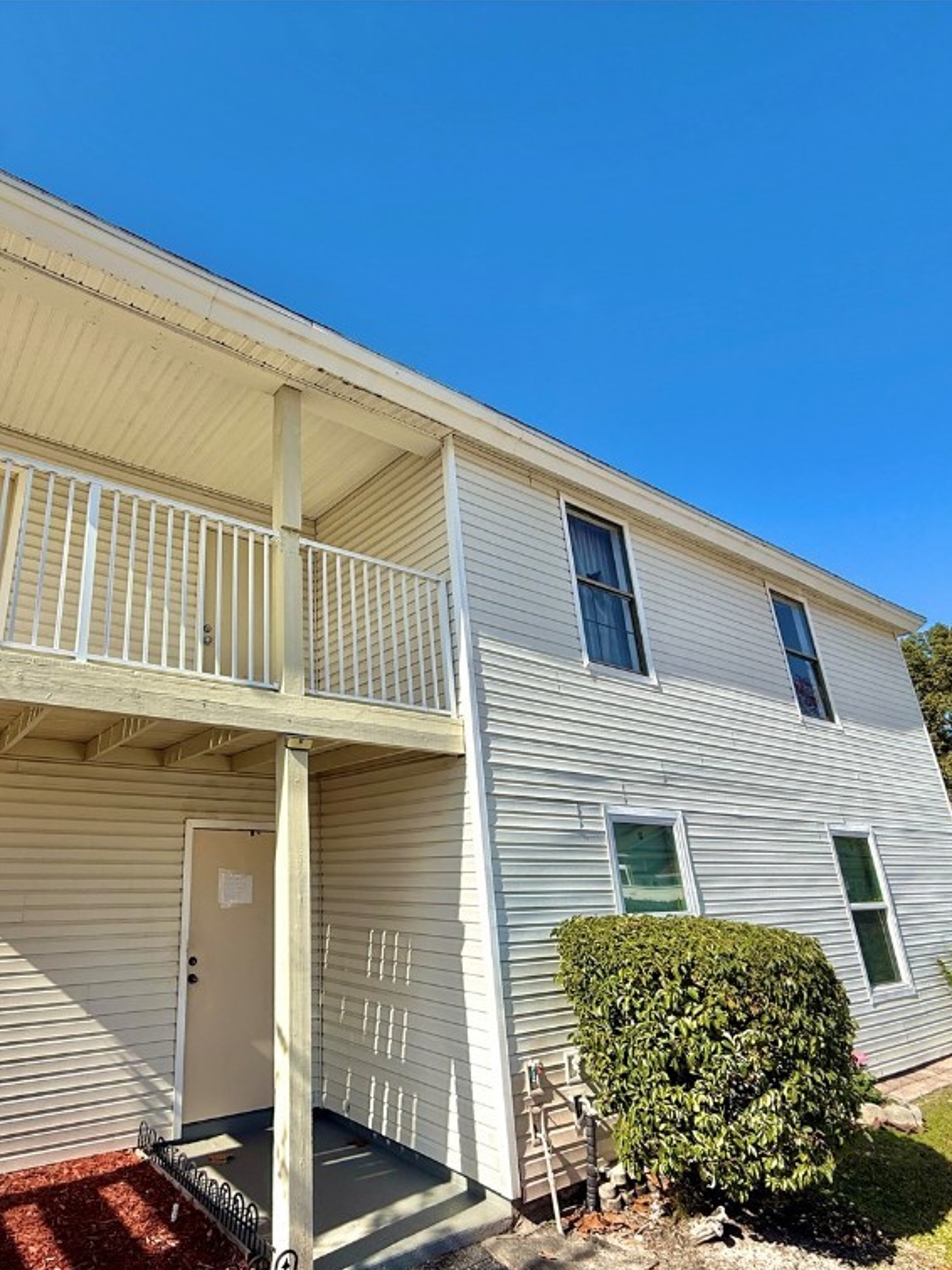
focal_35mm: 19
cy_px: 644
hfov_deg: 66.3
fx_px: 697
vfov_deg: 84.7
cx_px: 298
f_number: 2.2
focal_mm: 2.22
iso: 50
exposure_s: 1/2024
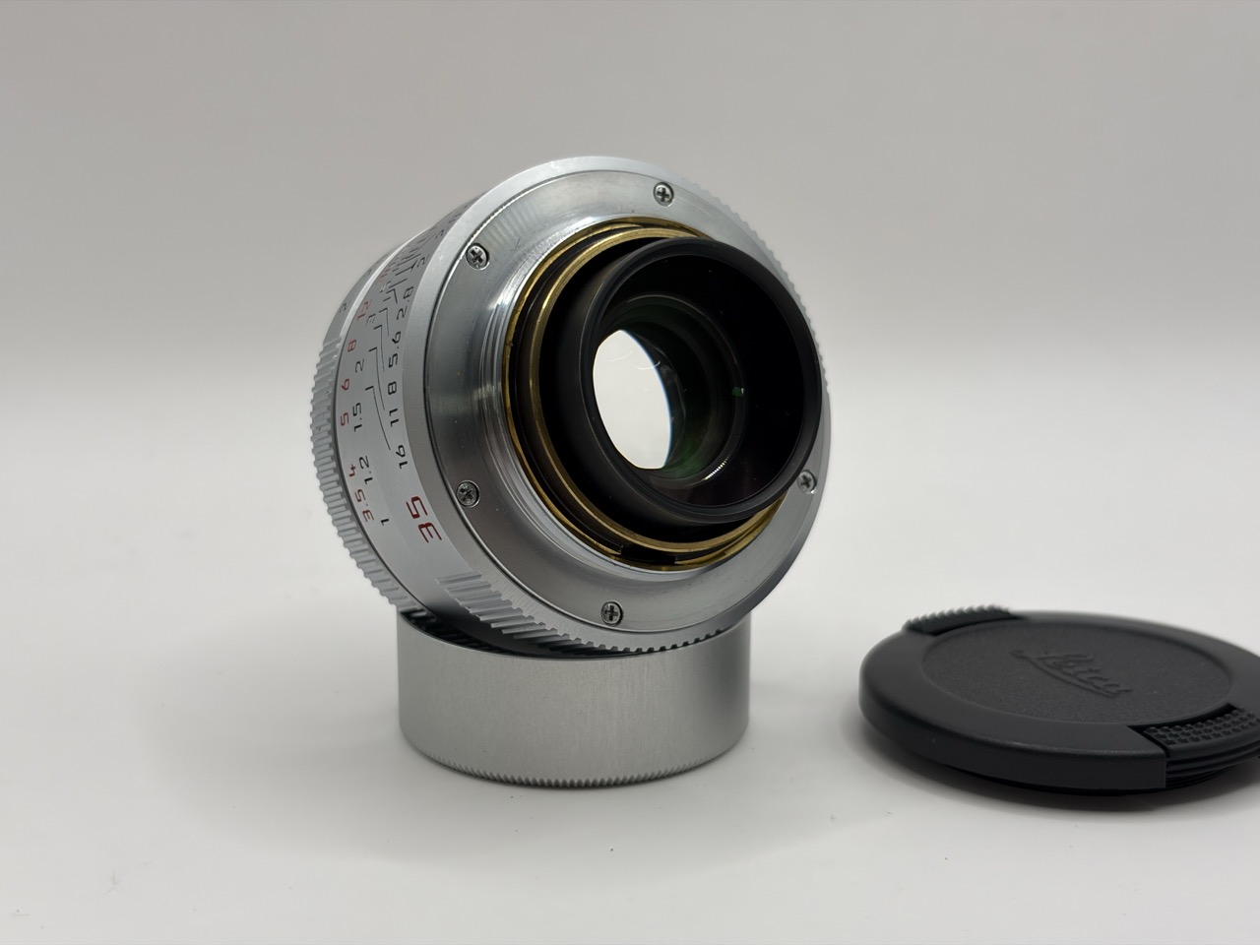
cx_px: 630
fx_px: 1893
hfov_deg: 36.8
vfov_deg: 28.0
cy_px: 472
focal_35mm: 52
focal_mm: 5.96
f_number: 1.6
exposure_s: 1/240
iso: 32
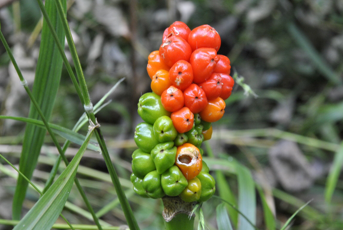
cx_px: 172
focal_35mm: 188
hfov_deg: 10.9
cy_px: 112
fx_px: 1794
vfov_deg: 7.3
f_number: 13
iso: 400
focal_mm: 120
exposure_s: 1/13
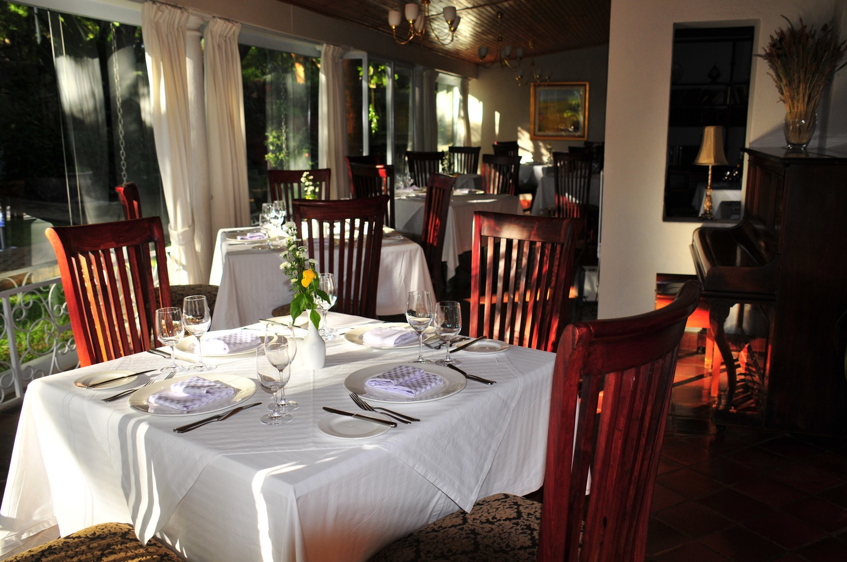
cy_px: 281
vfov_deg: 39.9
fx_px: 775
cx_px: 424
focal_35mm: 33
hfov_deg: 57.3
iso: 250
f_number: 3.8
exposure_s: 1/250
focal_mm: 22
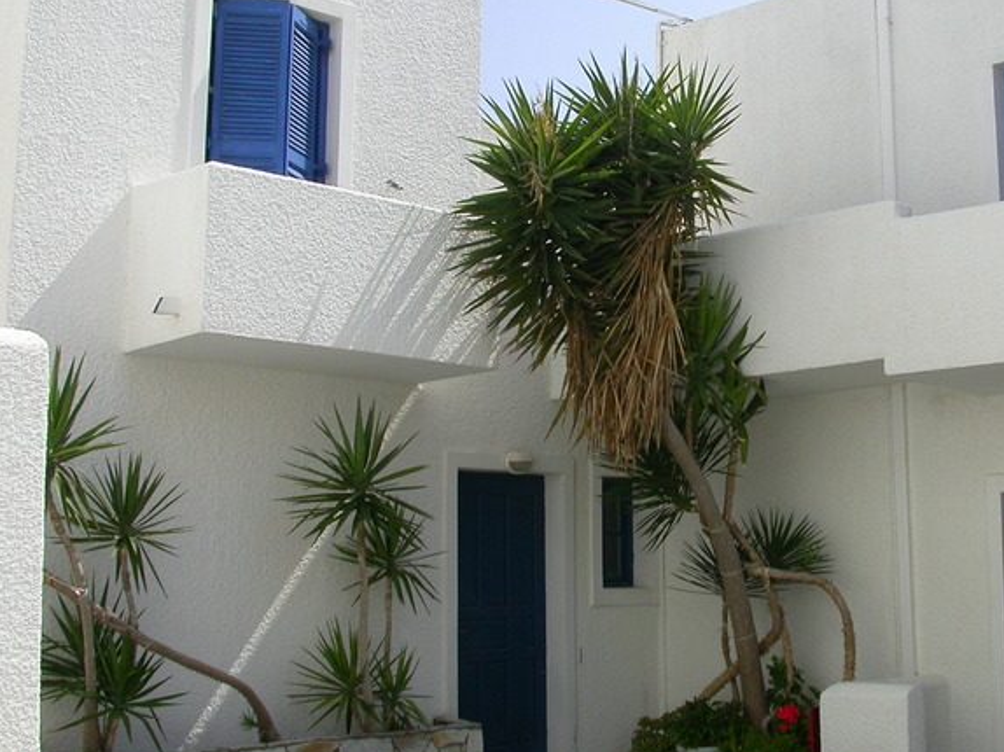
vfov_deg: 27.5
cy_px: 348
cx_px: 686
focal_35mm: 53
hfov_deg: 35.8
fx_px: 1537
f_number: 7.5
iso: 100
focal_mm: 7.85
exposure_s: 1/446
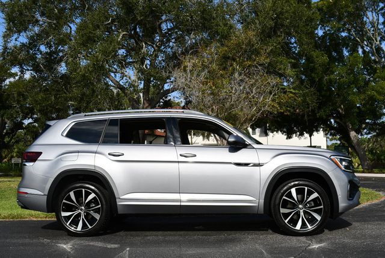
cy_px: 129
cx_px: 192
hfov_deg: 48.4
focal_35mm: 40
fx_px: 428
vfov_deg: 33.5
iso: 100
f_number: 9
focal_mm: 20
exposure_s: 1/320
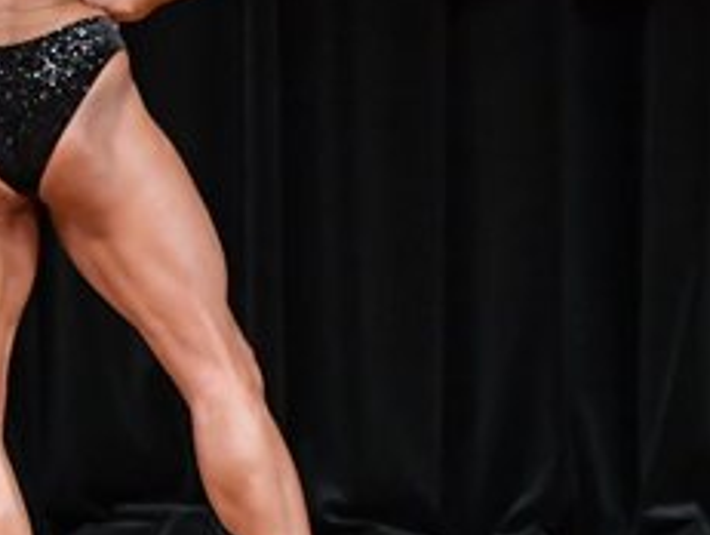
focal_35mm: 821
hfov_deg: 2.4
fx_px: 16866
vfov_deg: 1.8
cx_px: 88
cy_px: 86
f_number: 5.6
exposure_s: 1/400
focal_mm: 170
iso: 5000
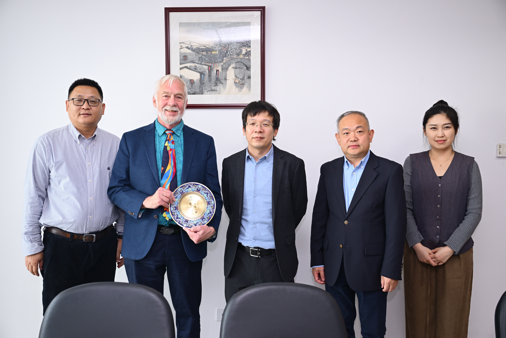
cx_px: 253
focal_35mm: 34
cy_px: 169
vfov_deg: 38.9
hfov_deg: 55.8
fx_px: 478
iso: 500
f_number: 3.5
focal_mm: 34
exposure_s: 1/160
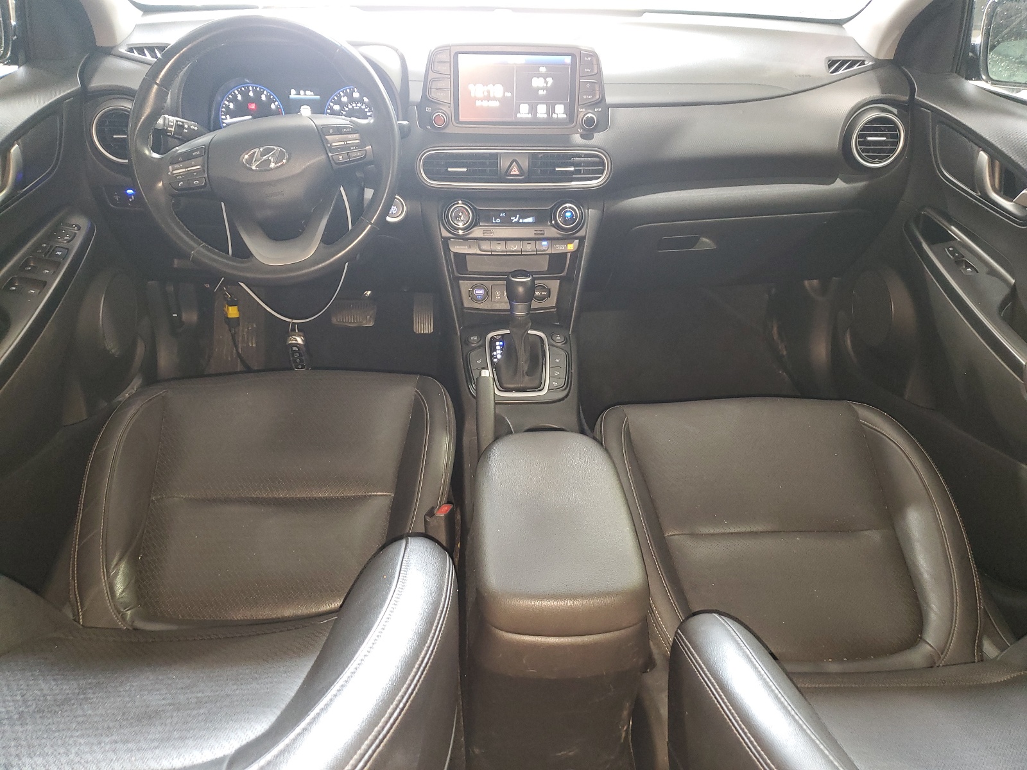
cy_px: 385
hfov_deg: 67.3
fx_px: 771
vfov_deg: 53.1
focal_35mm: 26
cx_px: 514
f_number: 1.5
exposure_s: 1/15
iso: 138
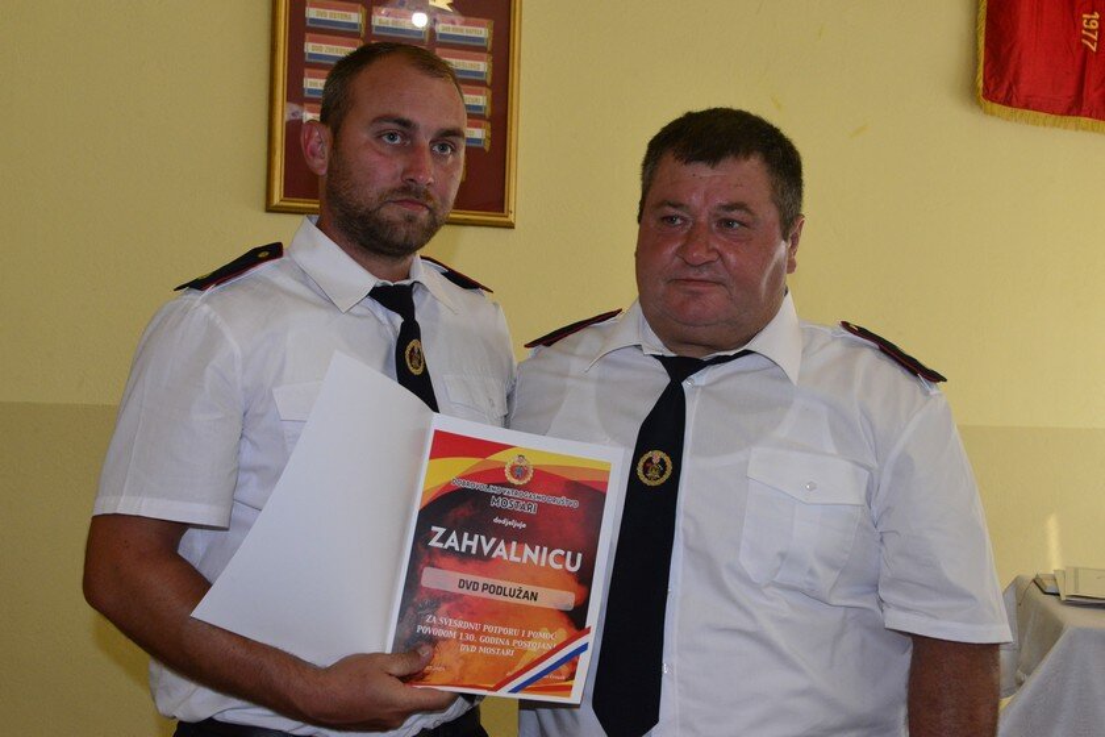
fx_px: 1535
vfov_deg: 27.0
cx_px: 552
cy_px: 368
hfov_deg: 39.6
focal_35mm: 50
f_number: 10
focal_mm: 50
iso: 4000
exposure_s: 1/60
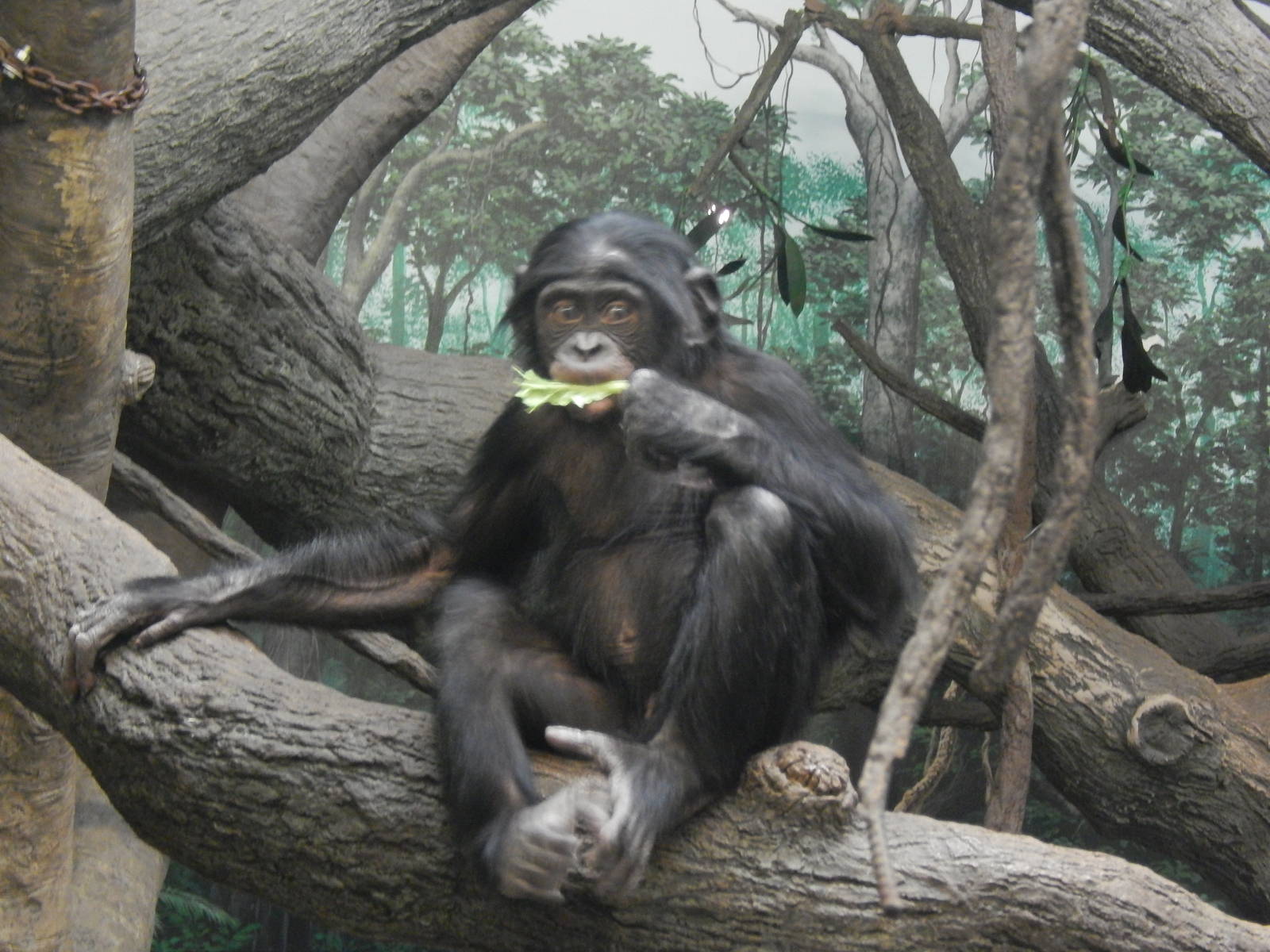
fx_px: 5943
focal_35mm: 162
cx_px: 635
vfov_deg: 9.2
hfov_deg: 12.2
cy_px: 476
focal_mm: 28.7
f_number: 5.1
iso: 800
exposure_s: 1/6
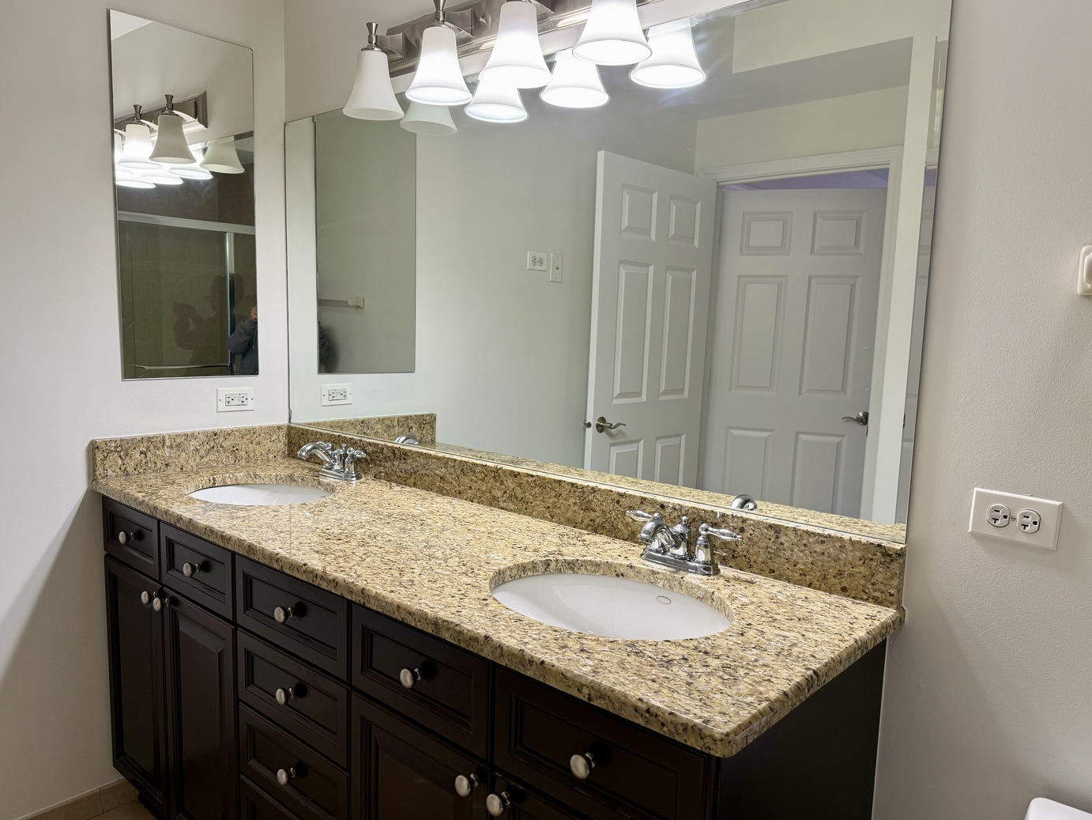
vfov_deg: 54.9
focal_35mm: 25
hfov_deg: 69.4
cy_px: 420
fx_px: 789
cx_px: 549
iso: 100
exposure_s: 1/120
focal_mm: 6.76
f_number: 1.78
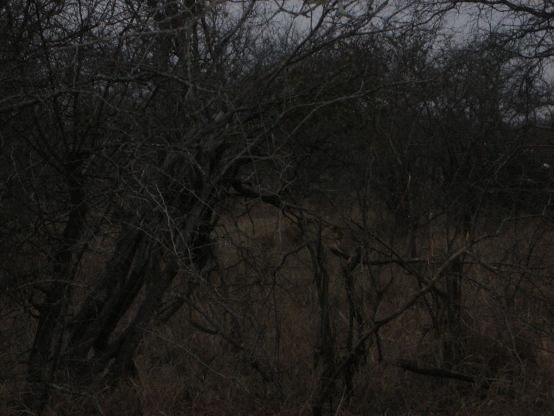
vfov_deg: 14.1
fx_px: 1680
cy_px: 208
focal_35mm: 105
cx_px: 277
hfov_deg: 18.7
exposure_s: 1/120
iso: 200
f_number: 5.4
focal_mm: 17.4
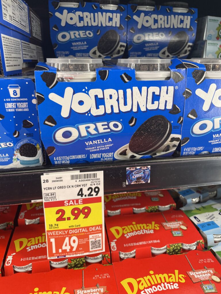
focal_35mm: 26
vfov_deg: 67.3
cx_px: 110
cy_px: 147
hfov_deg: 53.1
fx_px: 221
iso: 100
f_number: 1.6
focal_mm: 4.2
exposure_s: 1/120
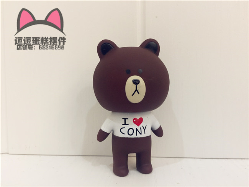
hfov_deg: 61.7
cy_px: 94
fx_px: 209
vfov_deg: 48.2
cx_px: 124
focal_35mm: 29
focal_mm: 4.15
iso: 160
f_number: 2.2
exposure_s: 1/33
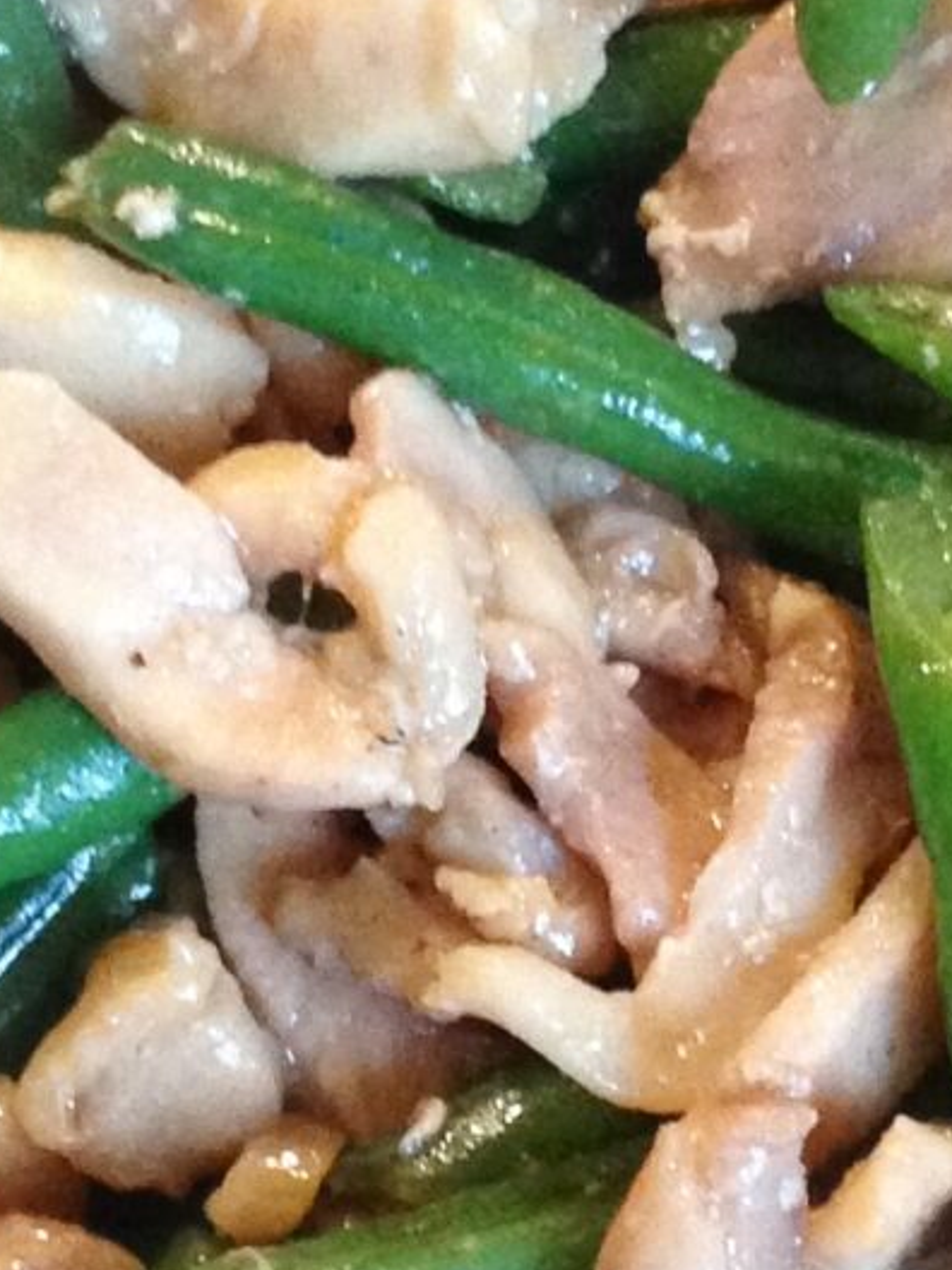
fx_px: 5867
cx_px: 582
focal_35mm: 160
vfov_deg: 12.3
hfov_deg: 9.3
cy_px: 897
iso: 400
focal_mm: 4.12
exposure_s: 1/20
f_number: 2.4
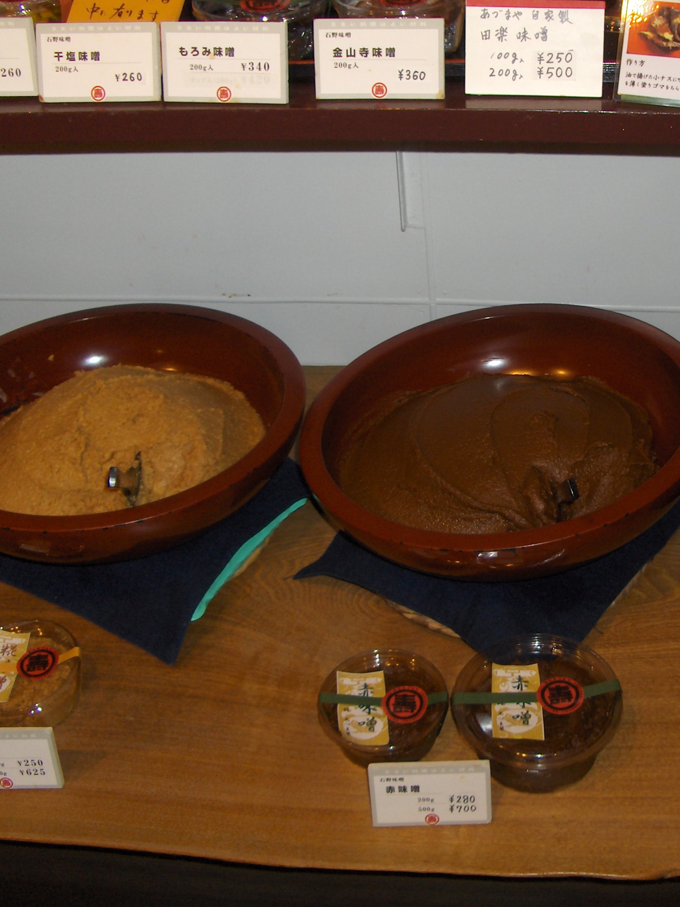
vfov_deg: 40.4
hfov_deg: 30.3
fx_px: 1231
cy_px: 451
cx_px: 520
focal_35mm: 47
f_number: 2.6
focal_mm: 5.8
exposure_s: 1/60
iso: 100
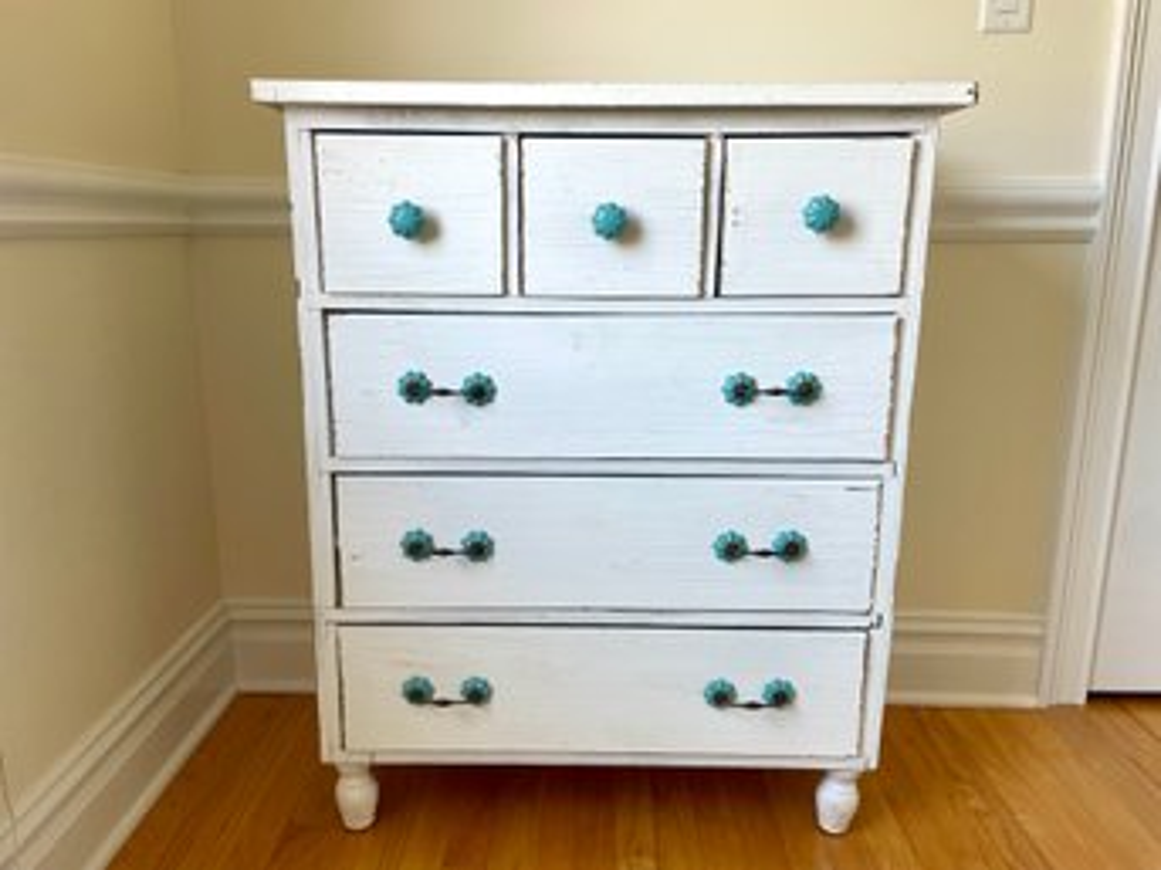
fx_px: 872
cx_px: 580
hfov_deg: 67.3
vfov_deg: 53.0
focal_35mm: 26
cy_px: 435
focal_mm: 4.2
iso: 100
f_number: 1.6
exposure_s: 1/121
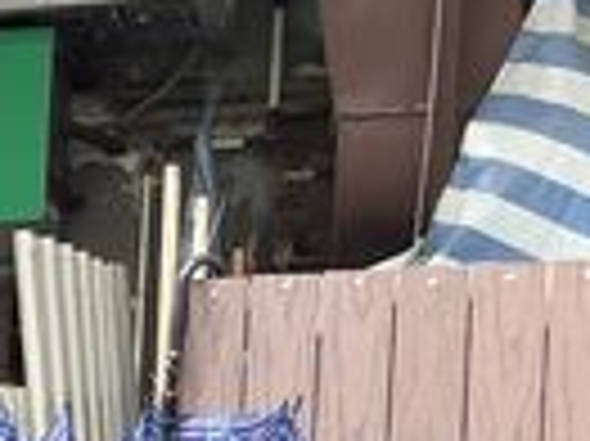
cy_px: 686
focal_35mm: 128
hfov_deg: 13.3
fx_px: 2180
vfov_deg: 11.1
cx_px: -585
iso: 80
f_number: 2.4
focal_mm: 3.3
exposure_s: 1/120
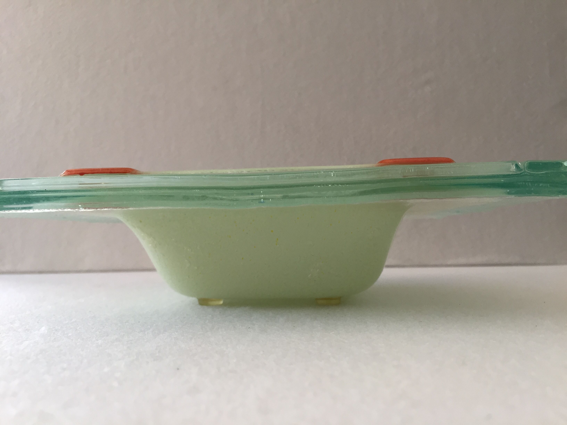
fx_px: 475
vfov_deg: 48.2
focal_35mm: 29
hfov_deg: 61.7
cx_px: 284
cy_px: 212
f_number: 2.2
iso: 40
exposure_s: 1/33
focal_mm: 4.15
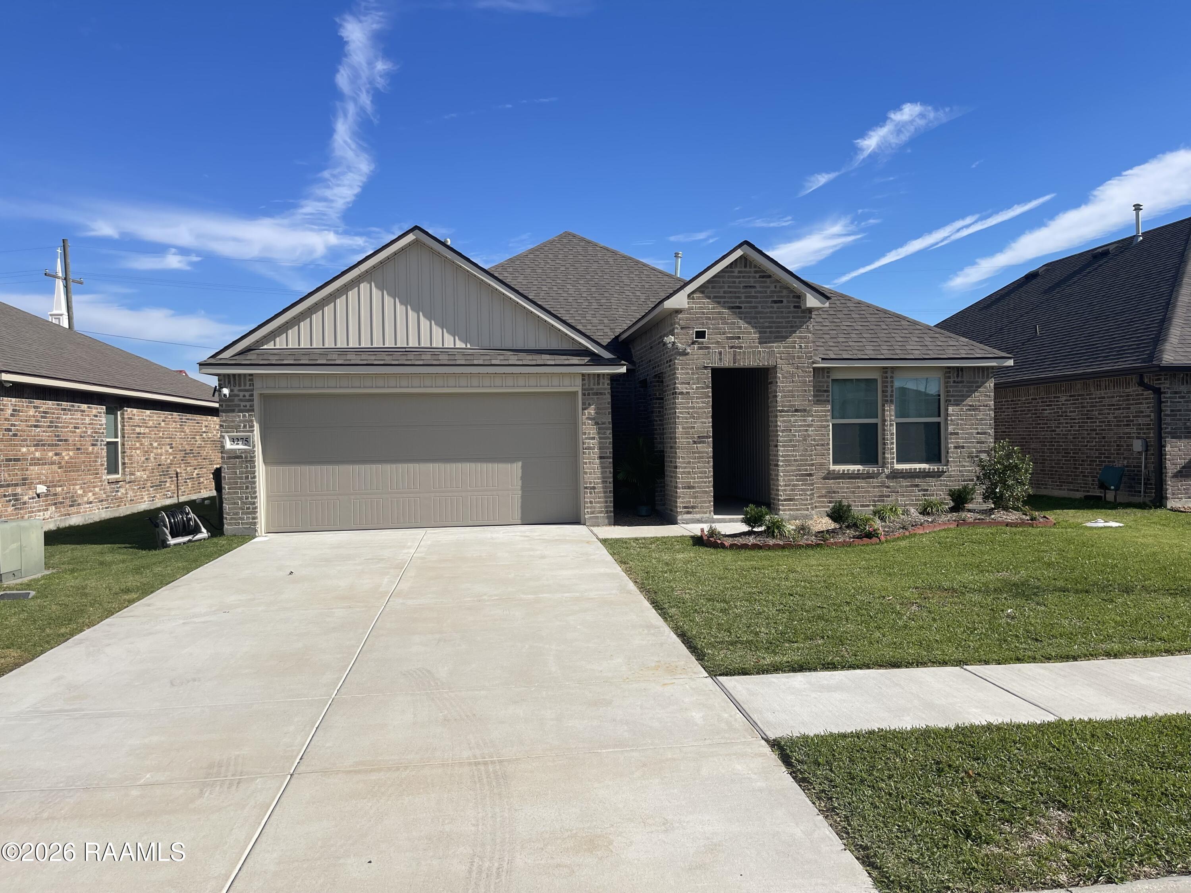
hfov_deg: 67.3
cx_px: 596
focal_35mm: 26
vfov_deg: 53.1
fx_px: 895
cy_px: 446
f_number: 1.6
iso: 32
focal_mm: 5.1
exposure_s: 1/5376
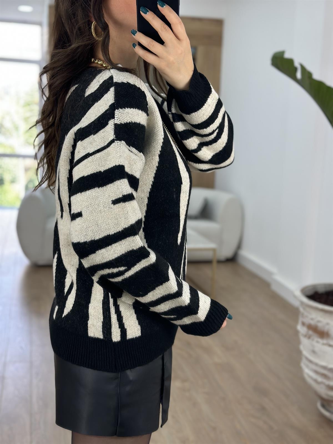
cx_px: 166
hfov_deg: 30.3
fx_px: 616
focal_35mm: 48
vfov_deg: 39.7
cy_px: 222
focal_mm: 6.86
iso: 64
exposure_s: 1/100
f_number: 1.78
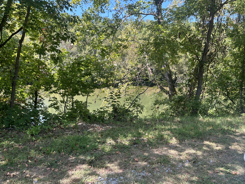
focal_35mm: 26
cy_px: 92
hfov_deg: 67.3
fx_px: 184
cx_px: 122
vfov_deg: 53.1
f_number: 1.5
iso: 50
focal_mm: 5.7
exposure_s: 1/526
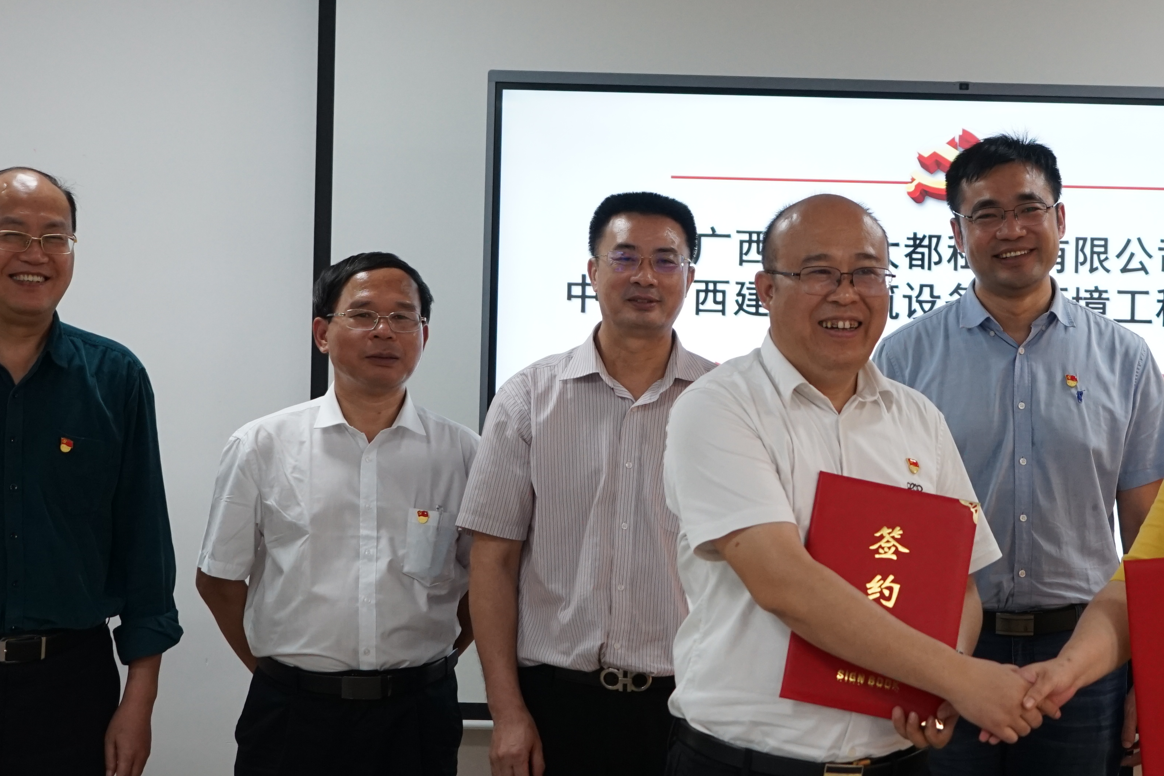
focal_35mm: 85
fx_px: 2748
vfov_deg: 16.1
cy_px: 309
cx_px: 748
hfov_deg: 23.8
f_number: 4.5
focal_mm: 45
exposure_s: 1/125
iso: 1250
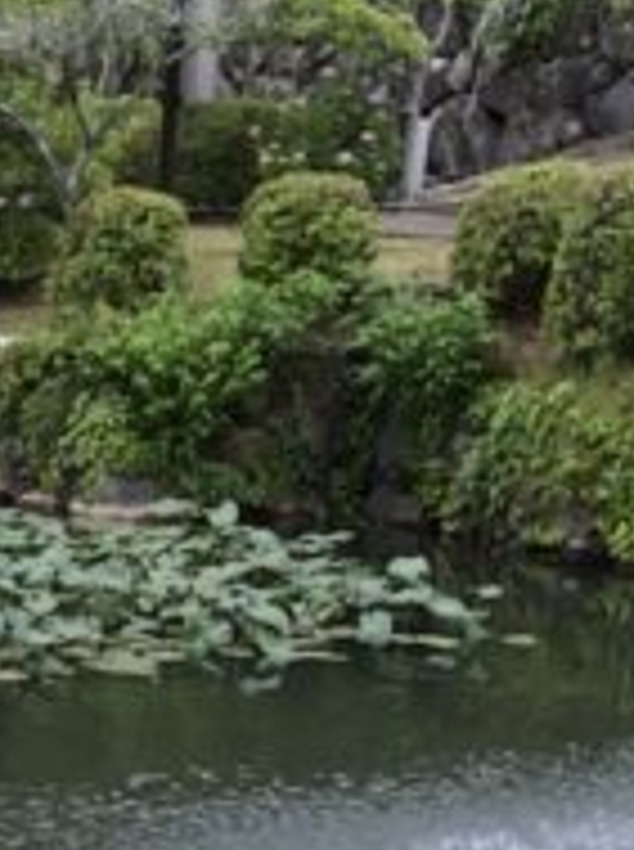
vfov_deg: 12.0
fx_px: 3725
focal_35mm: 152
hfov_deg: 9.0
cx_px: -769
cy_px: 1498
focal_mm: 3.99
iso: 20
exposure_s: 1/284
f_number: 1.8
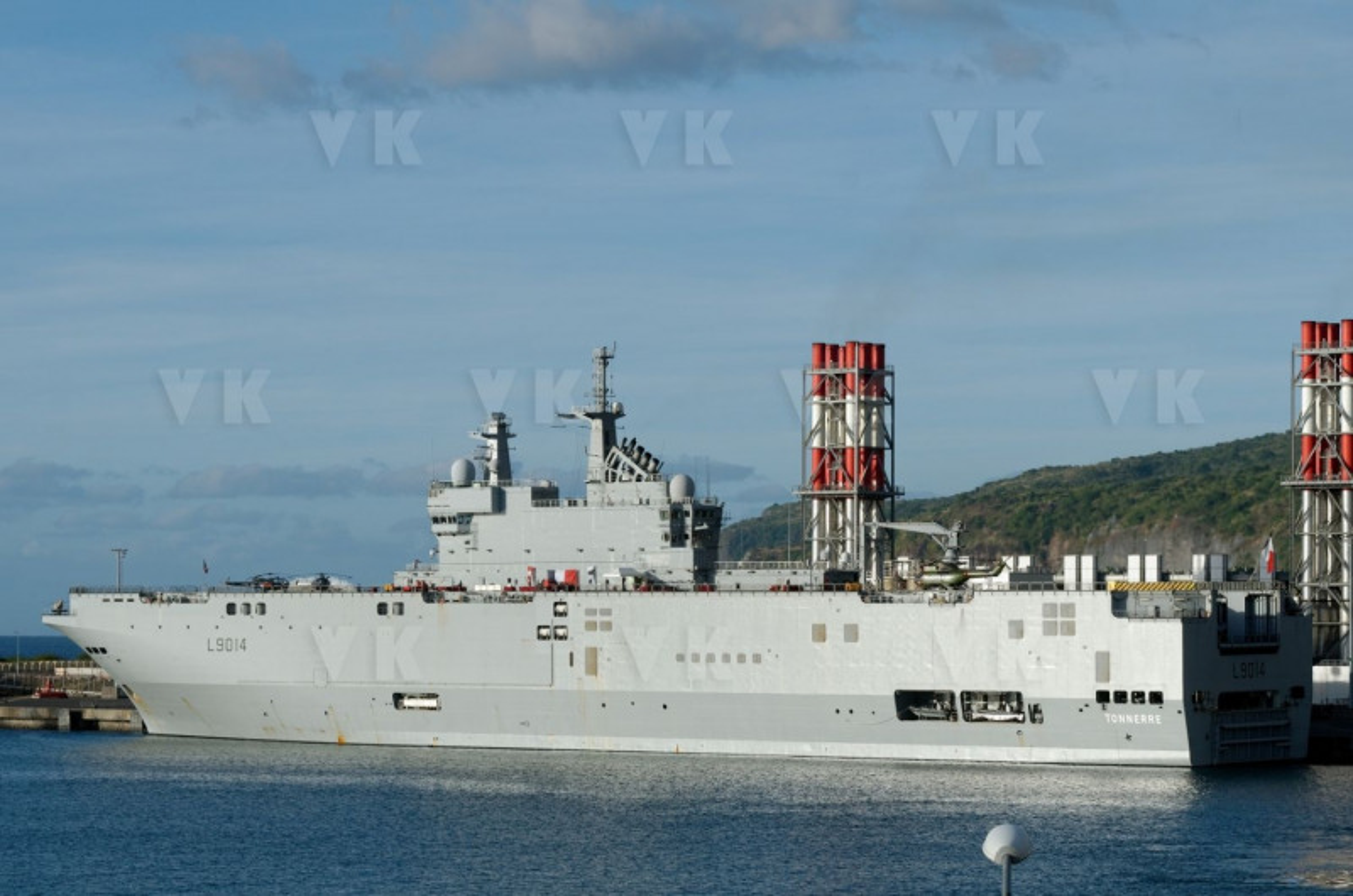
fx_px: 3938
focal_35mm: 105
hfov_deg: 19.5
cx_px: 676
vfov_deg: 13.0
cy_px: 448
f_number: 8
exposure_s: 1/400
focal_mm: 70
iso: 125
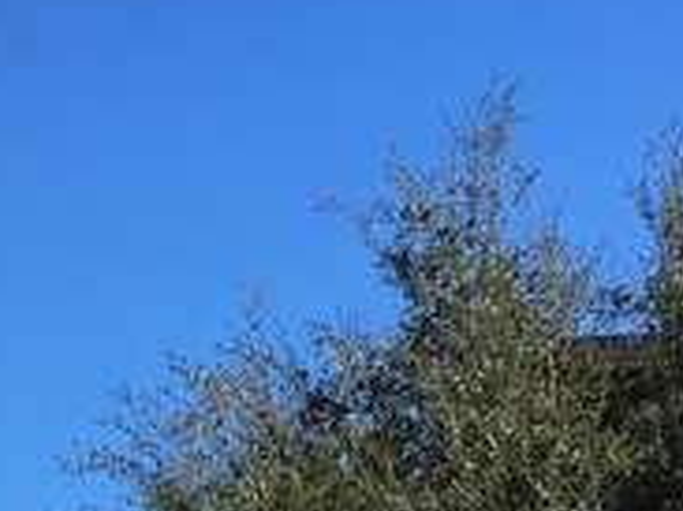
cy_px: 888
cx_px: -261
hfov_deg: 14.7
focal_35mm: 127
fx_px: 2504
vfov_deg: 11.0
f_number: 2.2
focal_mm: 4.15
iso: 25
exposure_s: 1/855
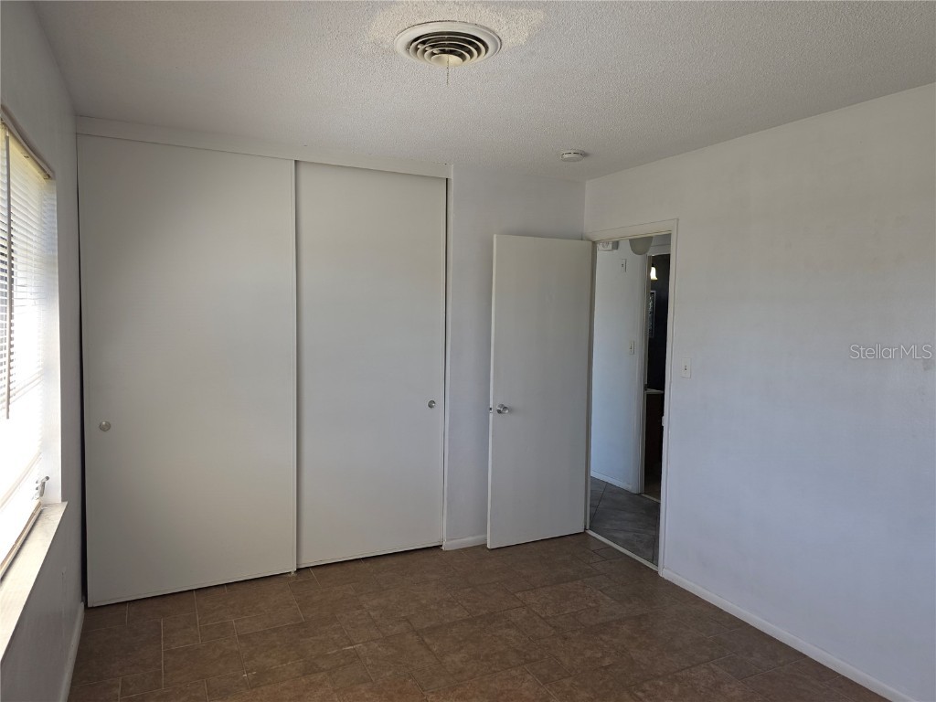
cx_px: 468
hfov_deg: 73.9
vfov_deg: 58.9
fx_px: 622
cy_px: 351
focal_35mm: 23
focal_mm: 6.3
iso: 16
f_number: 1.7
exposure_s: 1/60
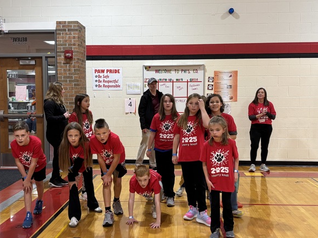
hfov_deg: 41.2
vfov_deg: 31.5
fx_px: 422
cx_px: 144
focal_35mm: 46
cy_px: 121
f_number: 1.6
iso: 100
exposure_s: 1/60
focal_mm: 5.96
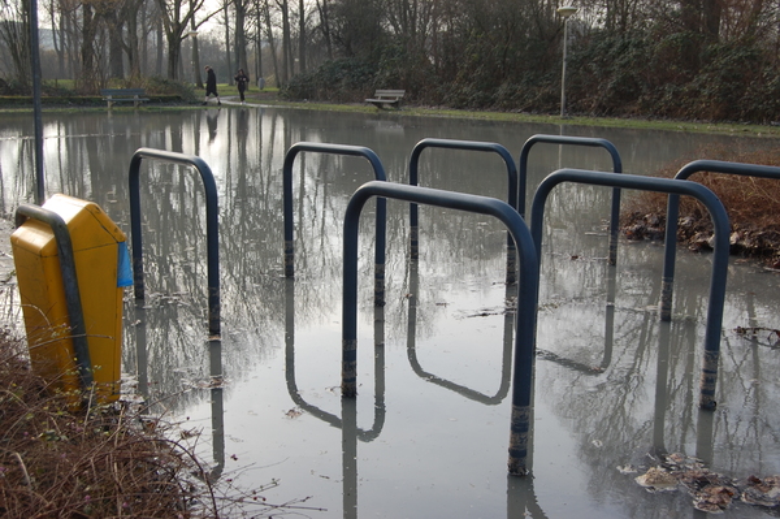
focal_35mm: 45
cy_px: 260
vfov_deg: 29.8
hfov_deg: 43.6
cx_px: 390
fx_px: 974
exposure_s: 1/160
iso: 200
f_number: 6.3
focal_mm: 30
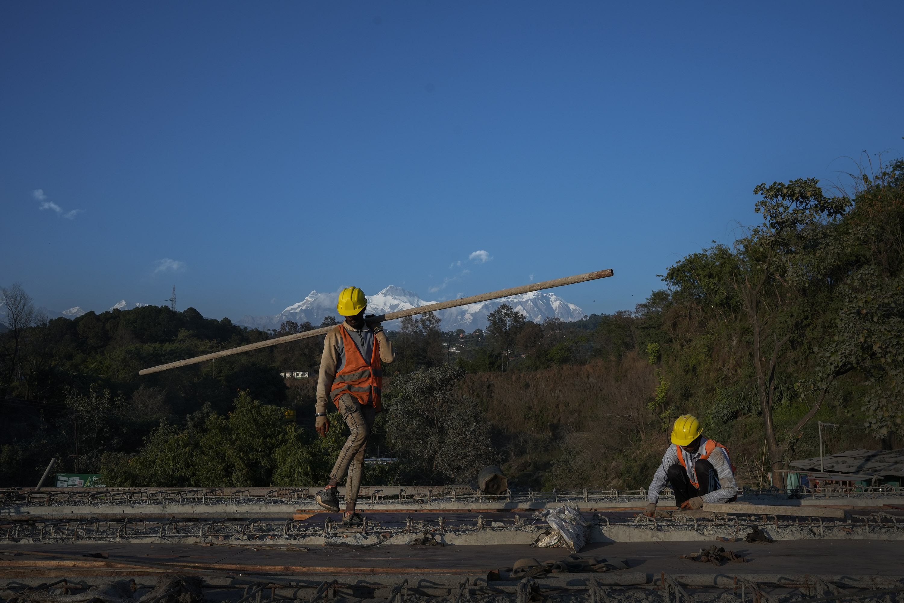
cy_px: 302
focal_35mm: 30
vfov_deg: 44.0
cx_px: 452
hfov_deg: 62.4
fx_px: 746
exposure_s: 1/500
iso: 200
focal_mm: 29.7
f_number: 9
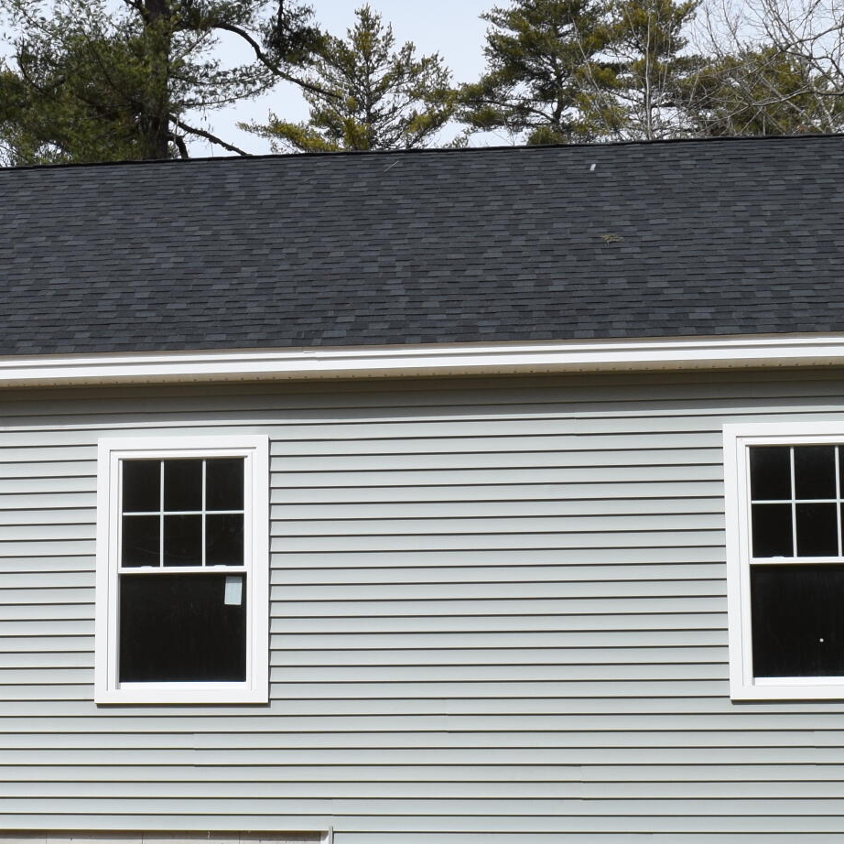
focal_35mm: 83
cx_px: 79
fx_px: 2290
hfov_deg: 20.5
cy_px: 536
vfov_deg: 20.8
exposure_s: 1/500
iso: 200
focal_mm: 20
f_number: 11
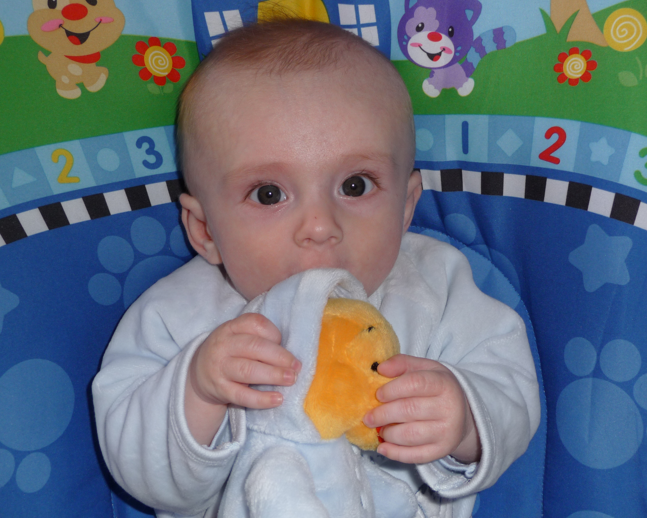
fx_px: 900
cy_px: 259
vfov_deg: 32.1
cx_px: 326
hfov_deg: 39.5
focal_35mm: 47
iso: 100
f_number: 4.1
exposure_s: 1/30
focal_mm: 7.6
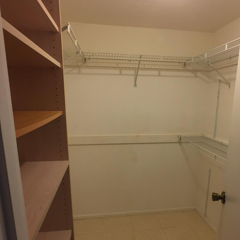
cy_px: 144
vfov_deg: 40.7
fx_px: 322
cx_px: 144
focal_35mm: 41
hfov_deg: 40.7
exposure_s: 1/30
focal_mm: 4.15
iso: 64
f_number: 2.2
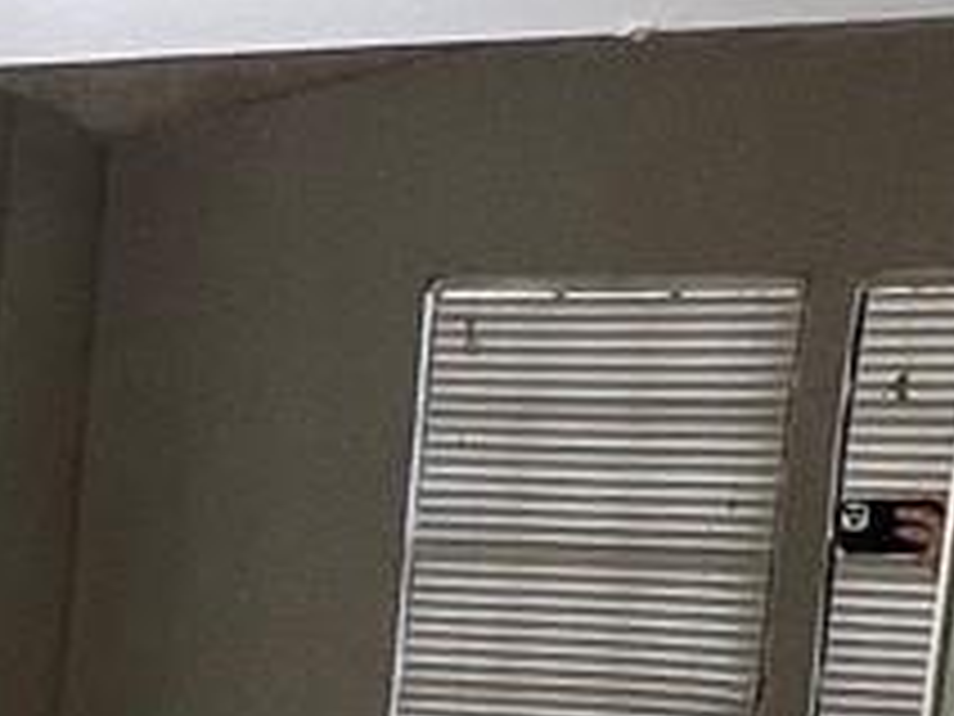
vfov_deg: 14.6
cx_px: -1026
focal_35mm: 98
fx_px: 2701
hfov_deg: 15.4
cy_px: 856
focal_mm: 1.57
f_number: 1.8
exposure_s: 1/120
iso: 80
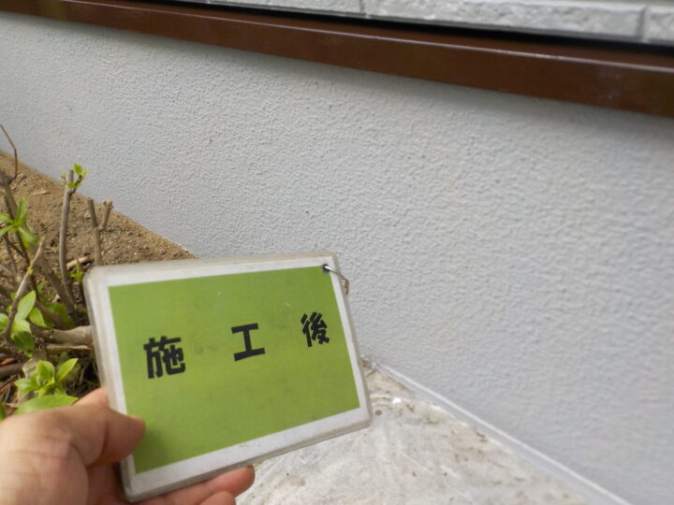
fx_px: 584
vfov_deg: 46.8
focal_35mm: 30
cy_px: 252
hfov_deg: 60.0
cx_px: 337
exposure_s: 1/125
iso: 125
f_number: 3.3
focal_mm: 4.1
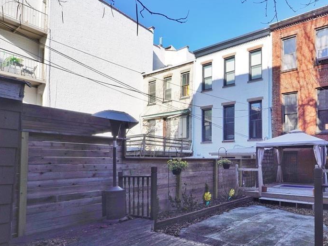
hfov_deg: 68.7
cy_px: 151
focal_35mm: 24
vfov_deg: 56.8
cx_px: 236
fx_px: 225
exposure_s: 1/200
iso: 100
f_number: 7.1
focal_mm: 11
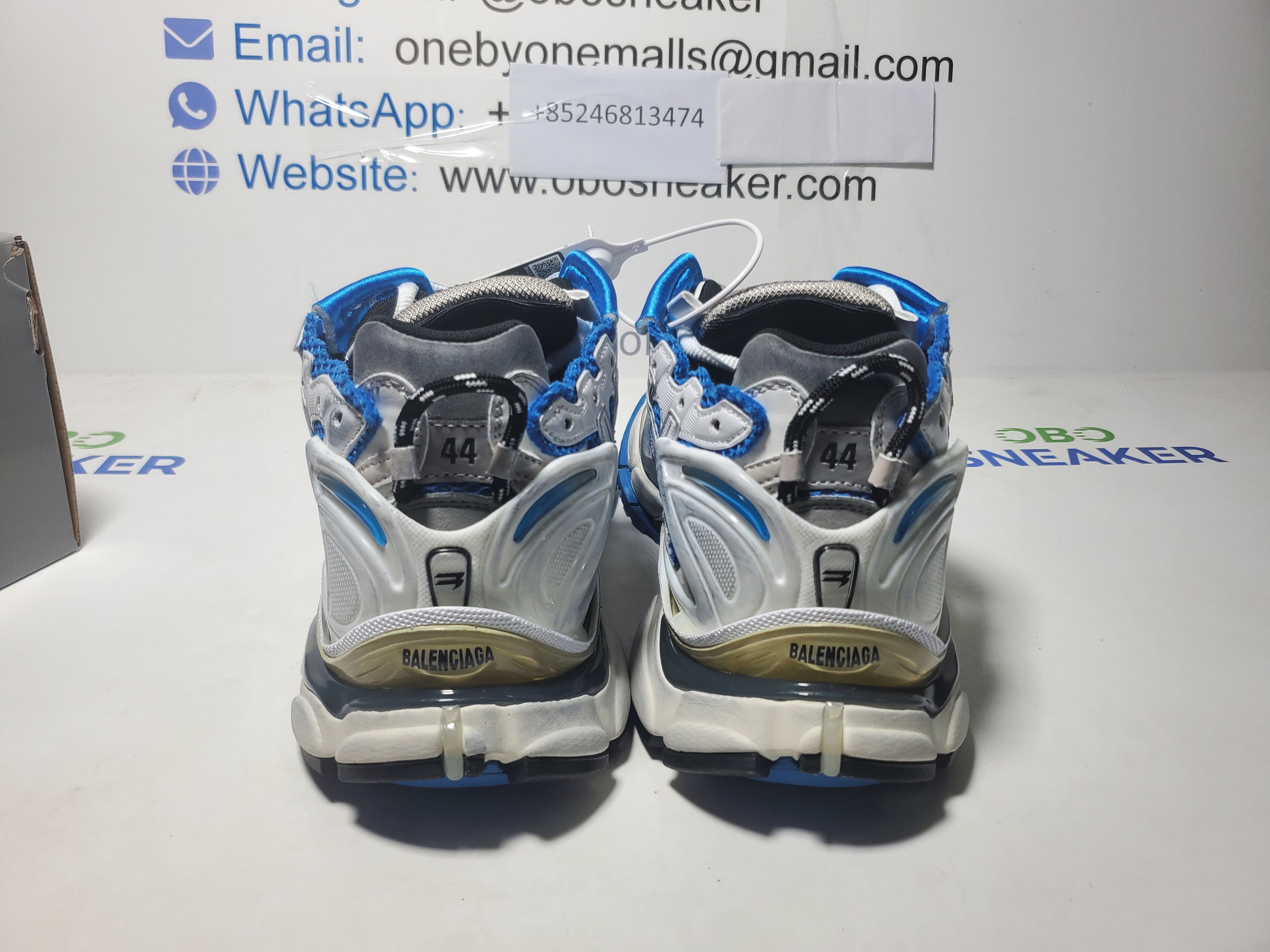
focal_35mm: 26
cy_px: 476
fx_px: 954
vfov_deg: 53.1
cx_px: 635
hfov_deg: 67.3
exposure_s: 1/419
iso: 50
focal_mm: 4.3
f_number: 1.5
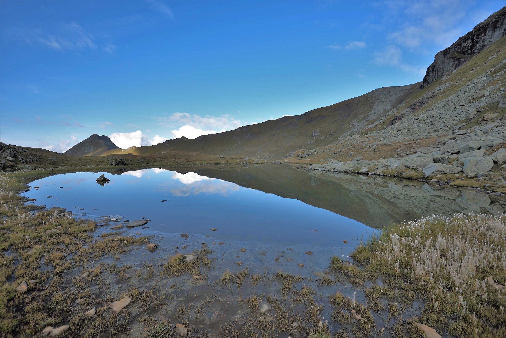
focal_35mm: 16
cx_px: 253
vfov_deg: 73.8
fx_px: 225
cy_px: 169
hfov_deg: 96.7
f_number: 8
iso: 100
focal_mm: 16
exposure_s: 1/80
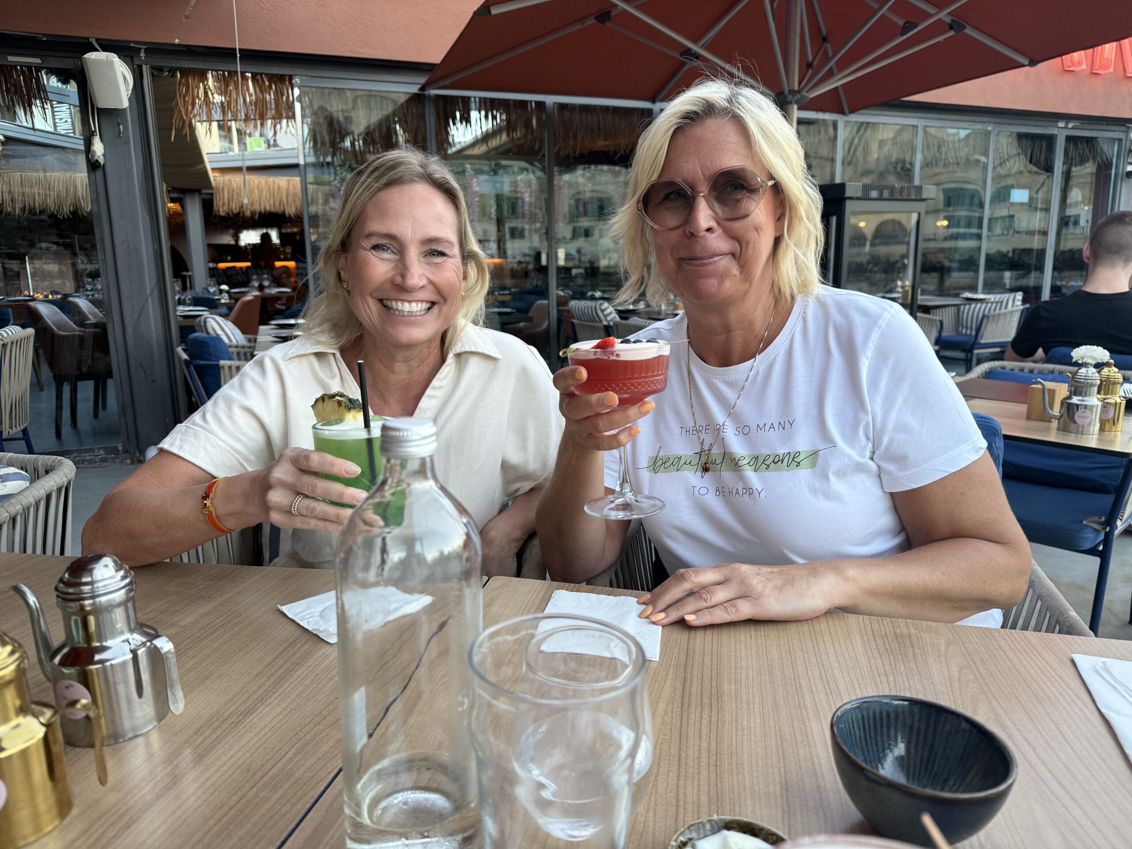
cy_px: 424
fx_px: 785
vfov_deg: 56.8
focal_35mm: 24
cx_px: 566
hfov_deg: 71.6
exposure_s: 1/121
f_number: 1.78
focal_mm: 6.76
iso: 160
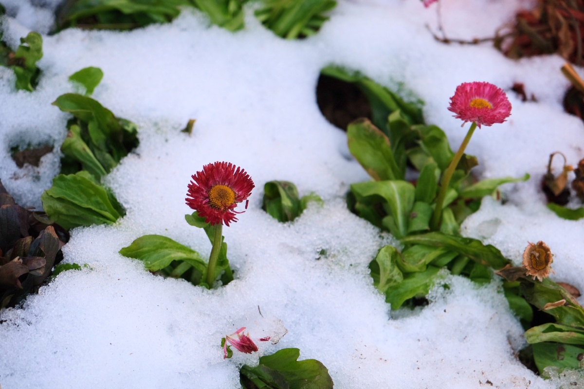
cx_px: 292
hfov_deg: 17.1
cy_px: 194
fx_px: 1947
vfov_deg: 11.4
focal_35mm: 120
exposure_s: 1/110
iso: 160
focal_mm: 80
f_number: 4
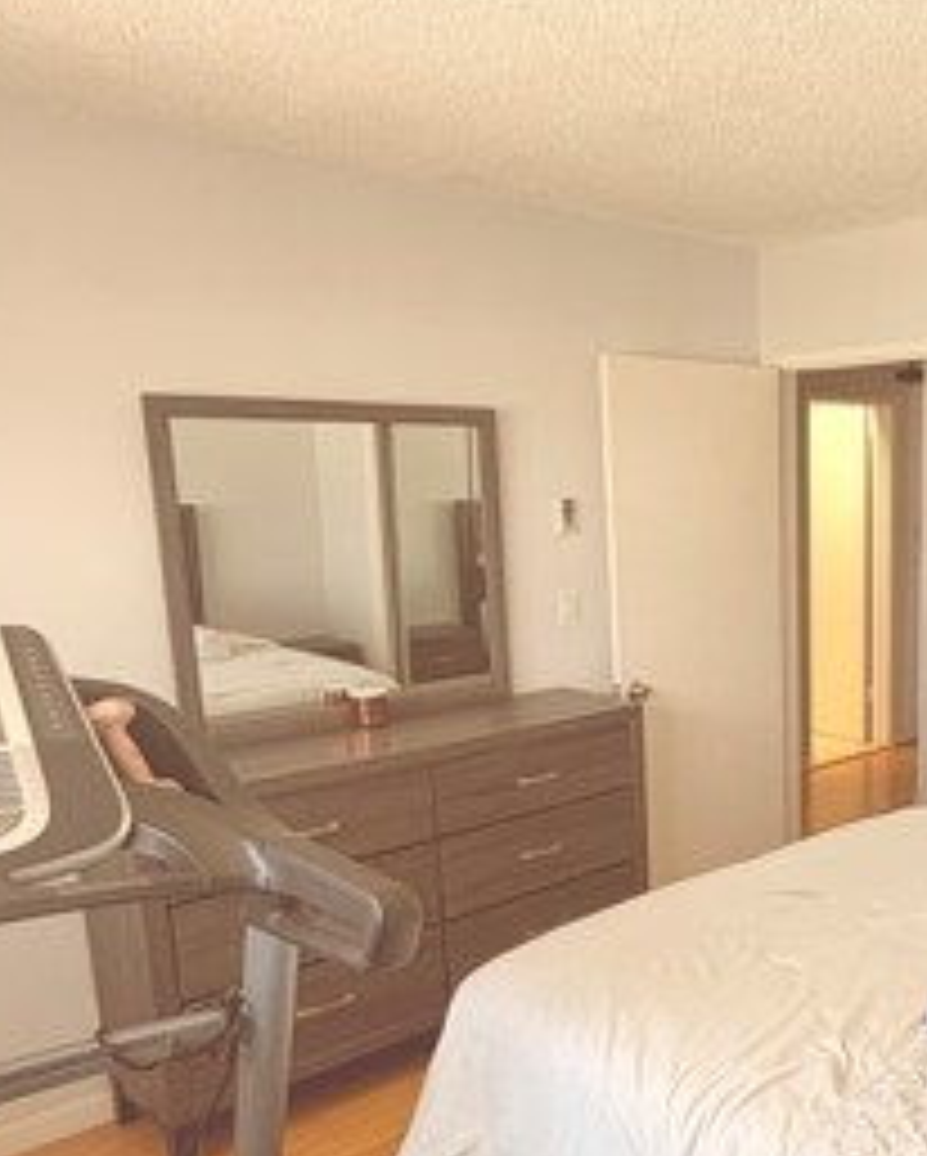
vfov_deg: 52.2
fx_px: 1165
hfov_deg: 40.7
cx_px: 801
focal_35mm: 34
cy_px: 733
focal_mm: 2.22
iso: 100
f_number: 2.2
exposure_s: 1/121
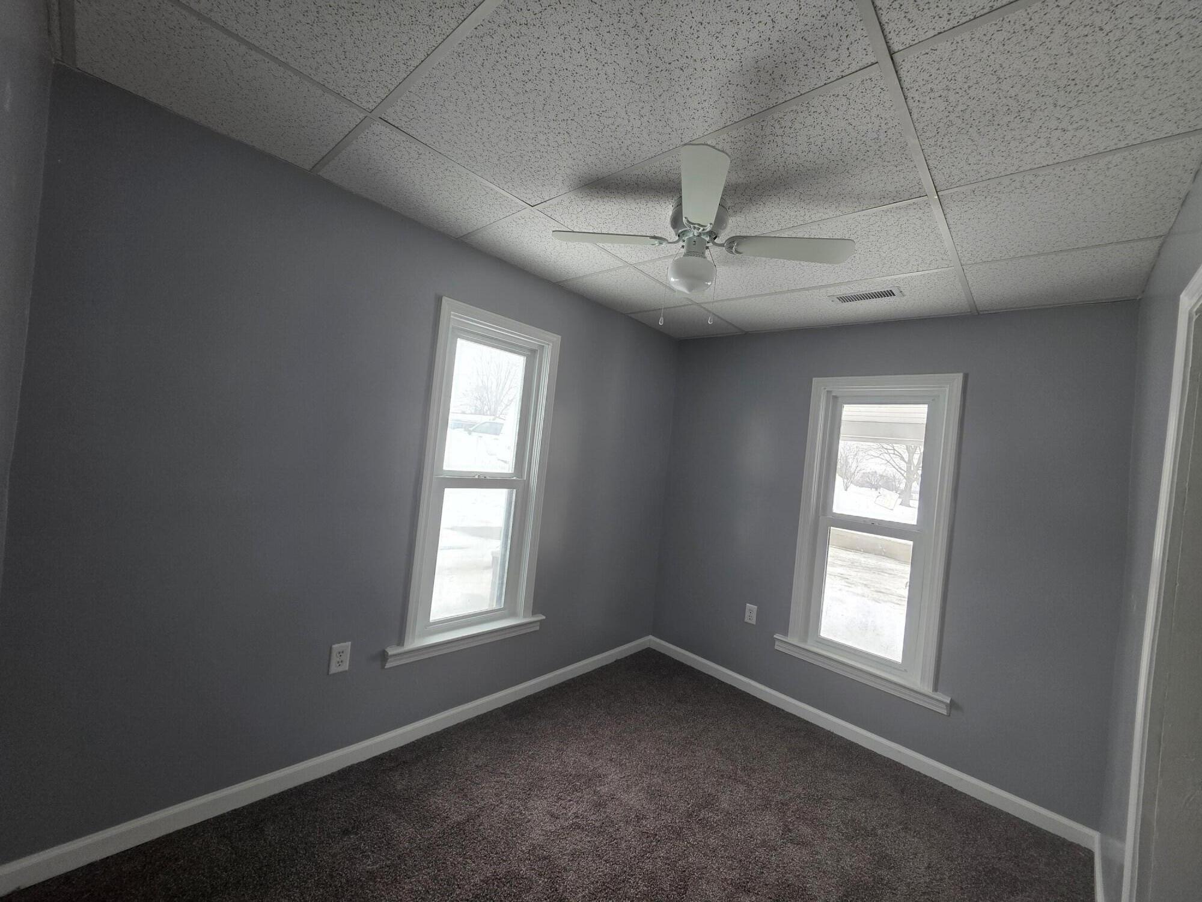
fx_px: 451
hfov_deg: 106.2
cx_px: 601
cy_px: 451
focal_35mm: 13
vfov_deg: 89.9
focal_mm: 2.2
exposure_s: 1/120
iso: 50
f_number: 1.9
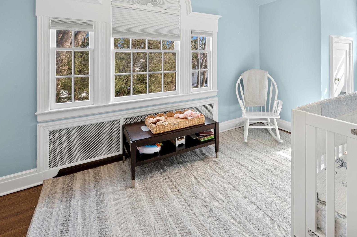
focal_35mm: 18
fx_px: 178
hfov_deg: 88.8
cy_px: 85
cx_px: 216
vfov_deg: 66.0
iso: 200
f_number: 11
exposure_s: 1/25
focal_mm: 14
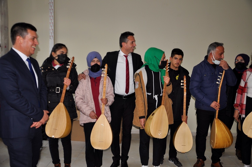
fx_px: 231
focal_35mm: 33
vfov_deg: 39.9
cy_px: 84
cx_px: 126
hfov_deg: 57.3
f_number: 3.8
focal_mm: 22
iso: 200
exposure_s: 1/60
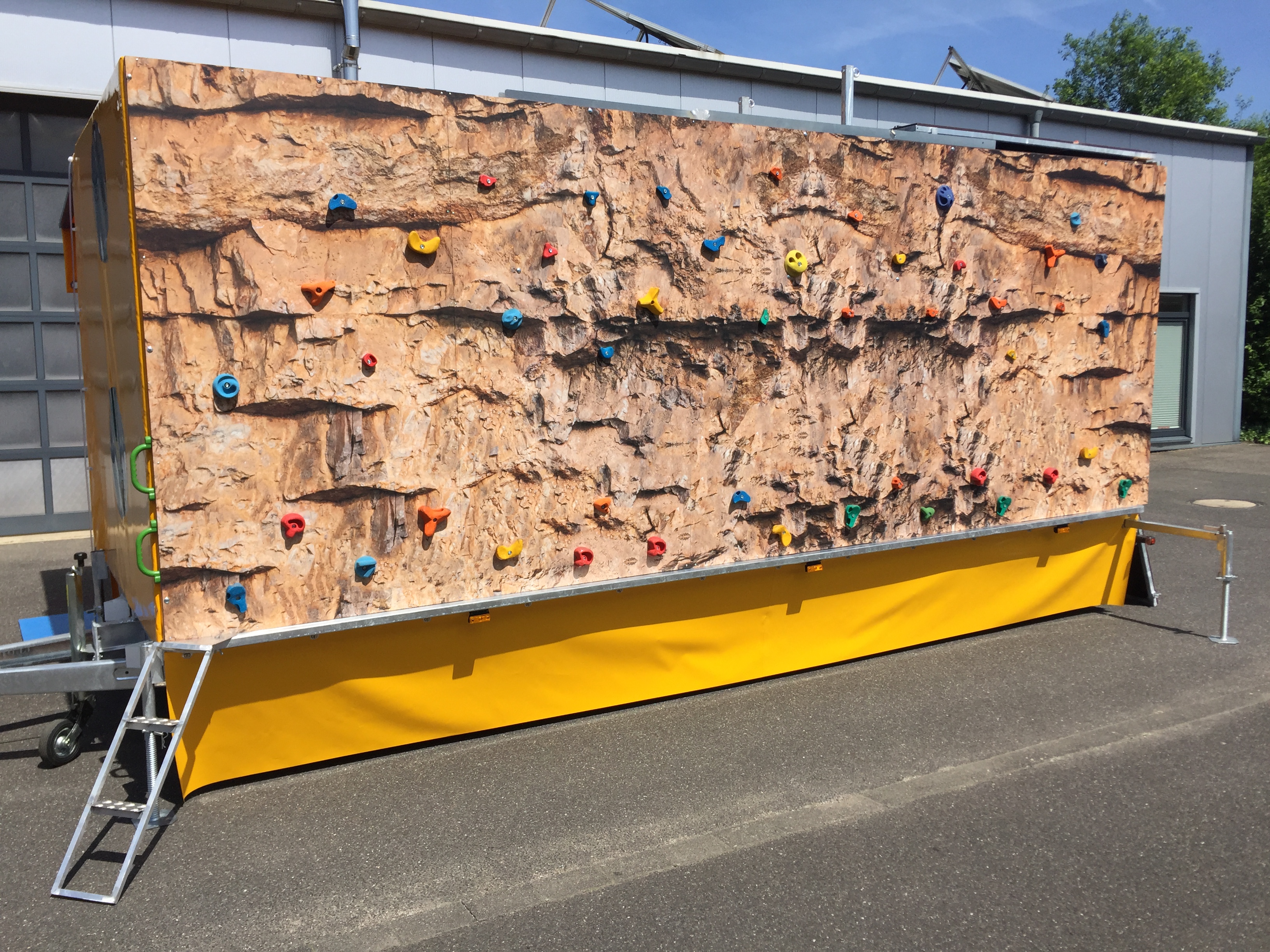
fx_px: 1064
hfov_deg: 61.7
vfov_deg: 48.2
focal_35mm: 29
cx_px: 635
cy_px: 476
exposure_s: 1/2475
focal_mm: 4.15
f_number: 2.2
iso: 32
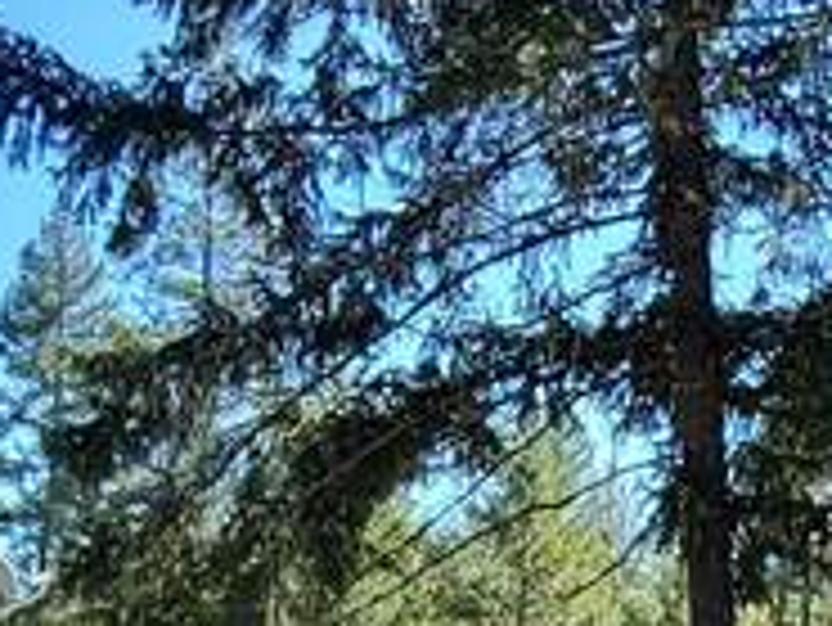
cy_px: 743
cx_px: 688
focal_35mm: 90
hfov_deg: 21.4
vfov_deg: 15.8
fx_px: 2165
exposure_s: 1/508
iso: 50
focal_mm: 2.2
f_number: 2.2
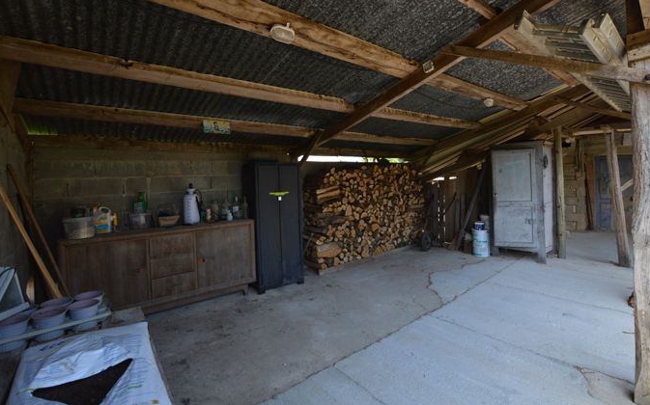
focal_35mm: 16
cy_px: 180
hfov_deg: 97.8
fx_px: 283
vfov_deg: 71.0
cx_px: 330
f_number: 5.6
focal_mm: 10
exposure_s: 1/125
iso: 200
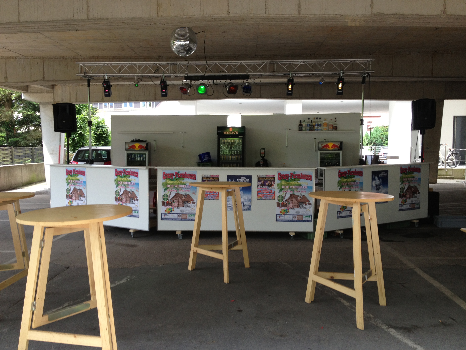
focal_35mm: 35
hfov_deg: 52.6
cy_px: 175
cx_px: 233
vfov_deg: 40.7
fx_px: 471
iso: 50
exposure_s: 1/170
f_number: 2.4
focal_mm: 4.28
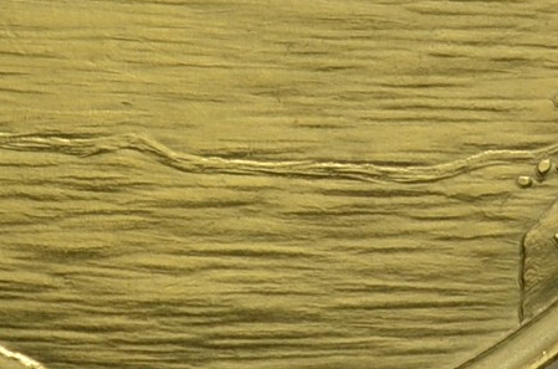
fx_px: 4329
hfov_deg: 7.3
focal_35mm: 280
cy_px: -169
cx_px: 846
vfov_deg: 4.8
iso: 400
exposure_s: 1/125
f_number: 14
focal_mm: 34
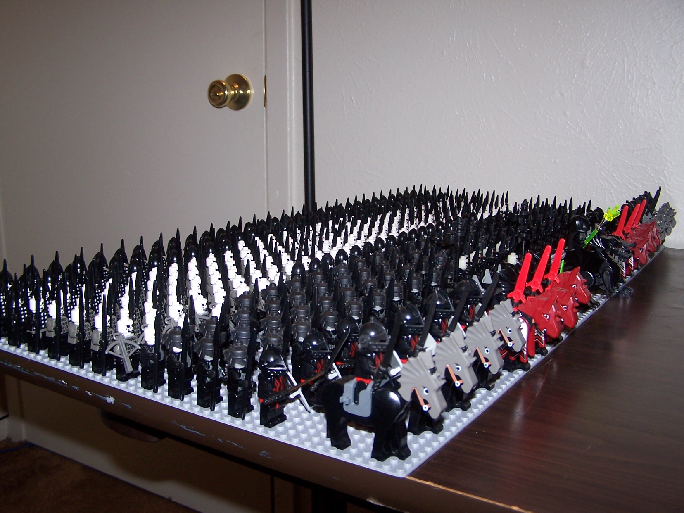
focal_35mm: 38
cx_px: 342
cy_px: 256
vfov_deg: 37.7
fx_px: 751
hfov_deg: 49.0
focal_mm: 6.3
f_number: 2.8
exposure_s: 1/60
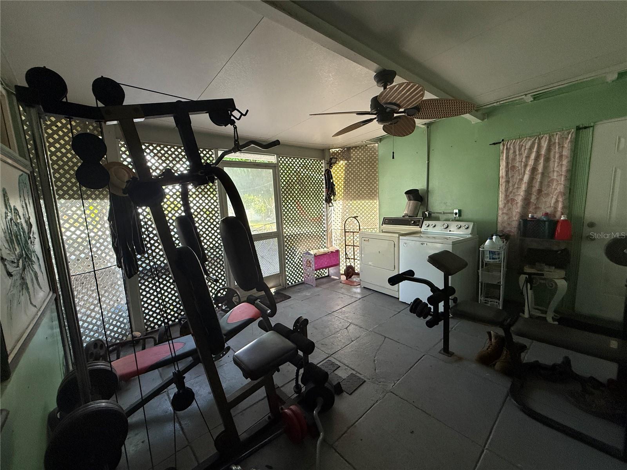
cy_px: 235
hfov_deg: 102.1
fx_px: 254
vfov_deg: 85.7
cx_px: 314
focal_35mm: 14
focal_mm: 2.22
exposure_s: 1/83
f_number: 2.2
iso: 320
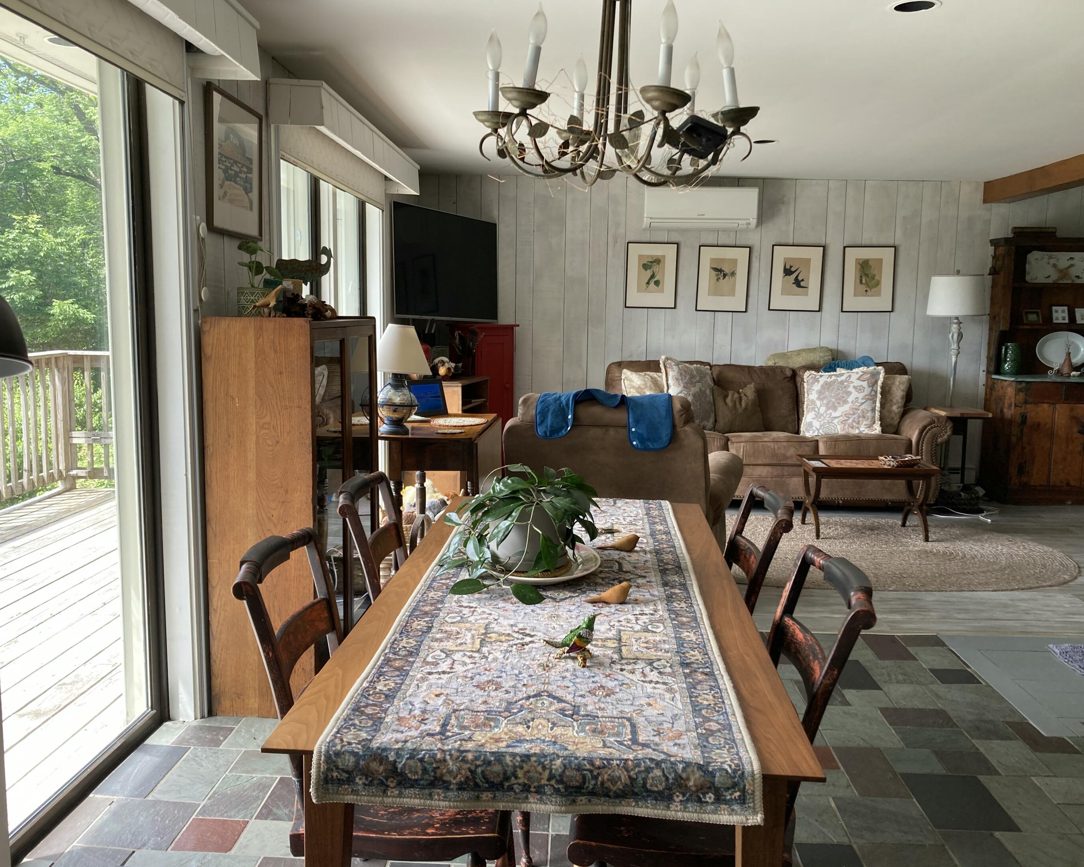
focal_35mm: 30
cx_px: 546
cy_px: 426
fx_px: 962
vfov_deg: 48.5
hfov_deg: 58.8
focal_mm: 3.99
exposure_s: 1/121
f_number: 1.8
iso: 40
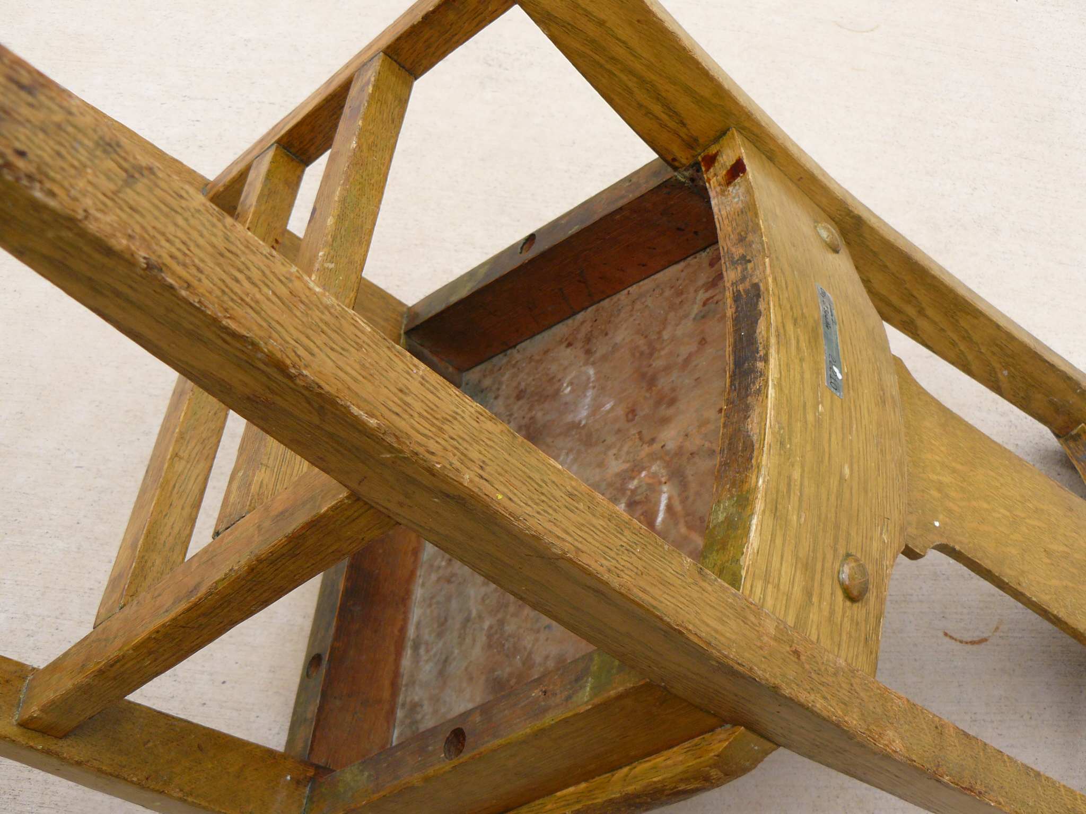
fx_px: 1129
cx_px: 543
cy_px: 407
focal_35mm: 36
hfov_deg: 51.4
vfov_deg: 39.7
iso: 100
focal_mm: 6
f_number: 4
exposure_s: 1/200
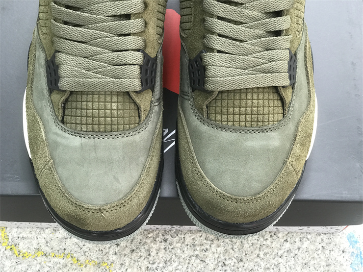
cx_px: 182
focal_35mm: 57
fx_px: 598
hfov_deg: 33.8
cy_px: 136
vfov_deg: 25.7
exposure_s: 1/50
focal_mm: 6.6
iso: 32
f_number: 2.8
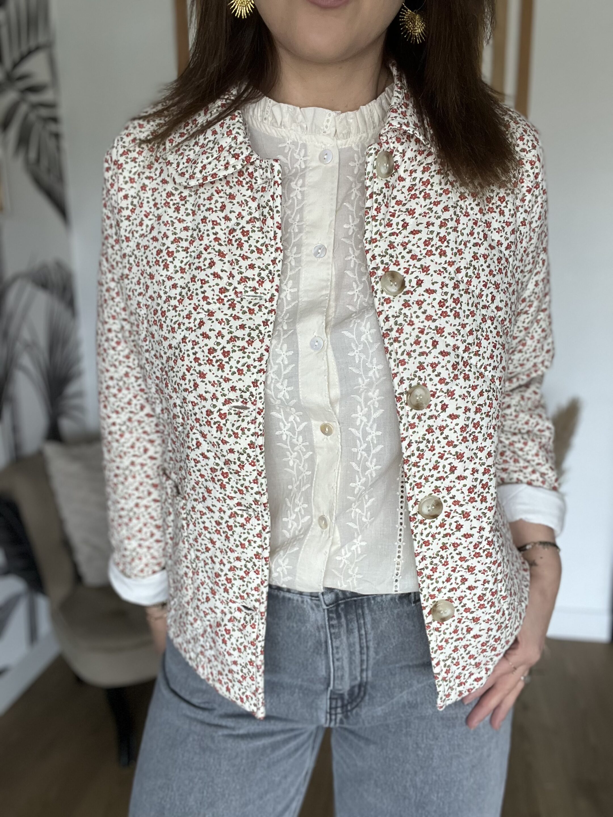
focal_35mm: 30
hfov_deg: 46.8
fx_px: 708
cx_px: 306
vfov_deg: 60.0
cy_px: 408
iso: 100
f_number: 2.2
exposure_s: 1/69
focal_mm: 2.71
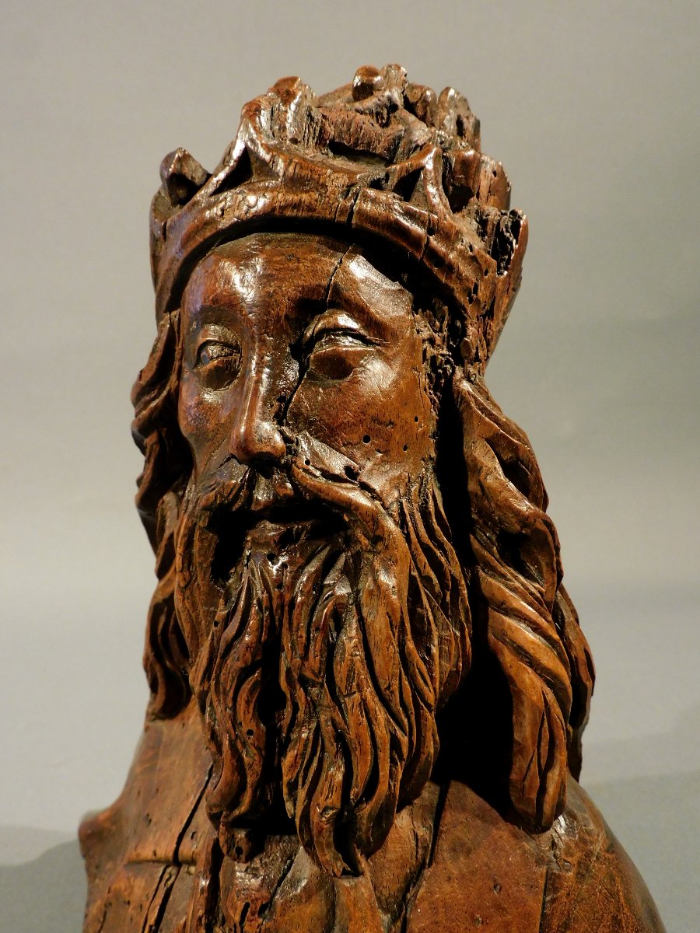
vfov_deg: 60.0
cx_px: 350
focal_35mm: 30
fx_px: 809
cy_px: 466
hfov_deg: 46.8
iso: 400
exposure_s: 1/25
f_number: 3.5
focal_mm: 5.4
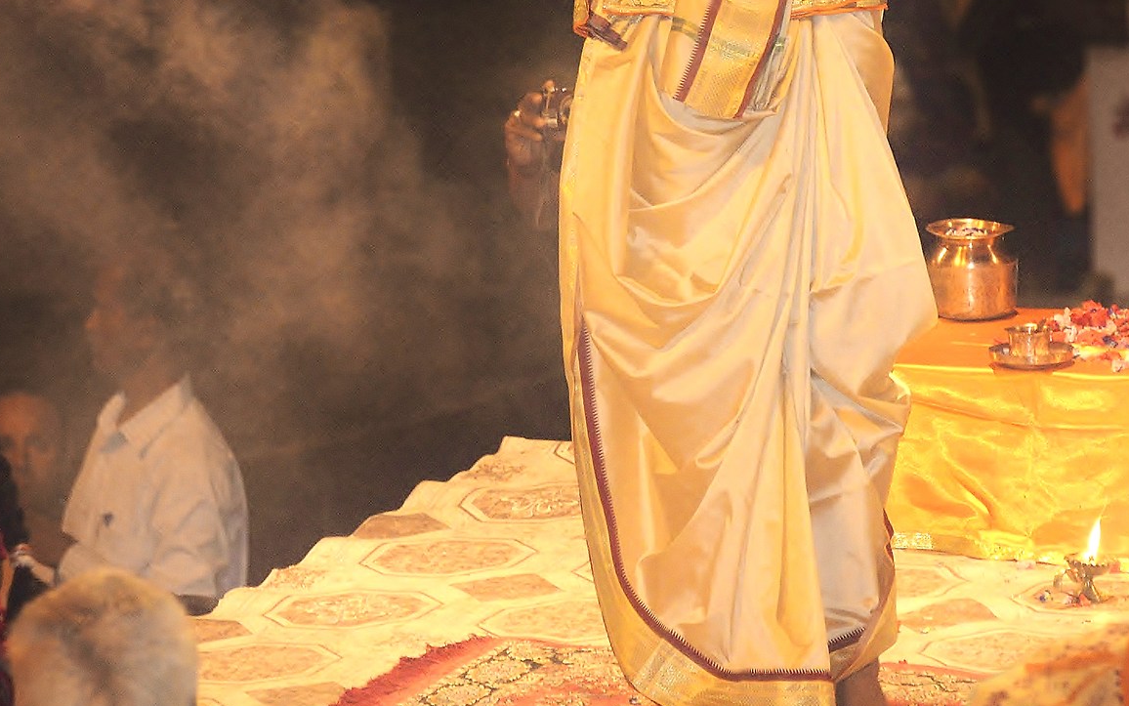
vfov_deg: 2.5
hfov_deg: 4.0
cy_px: 17
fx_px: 16280
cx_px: 743
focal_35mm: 529
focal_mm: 250
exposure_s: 1/160
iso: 4000
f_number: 5.6
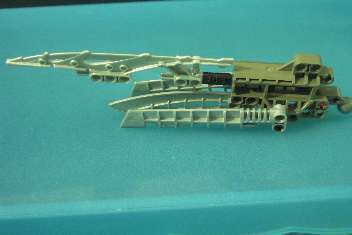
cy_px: 111
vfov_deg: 21.9
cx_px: 177
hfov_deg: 32.4
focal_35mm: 62
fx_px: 606
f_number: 3.9
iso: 800
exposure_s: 1/1.3
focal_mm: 10.5
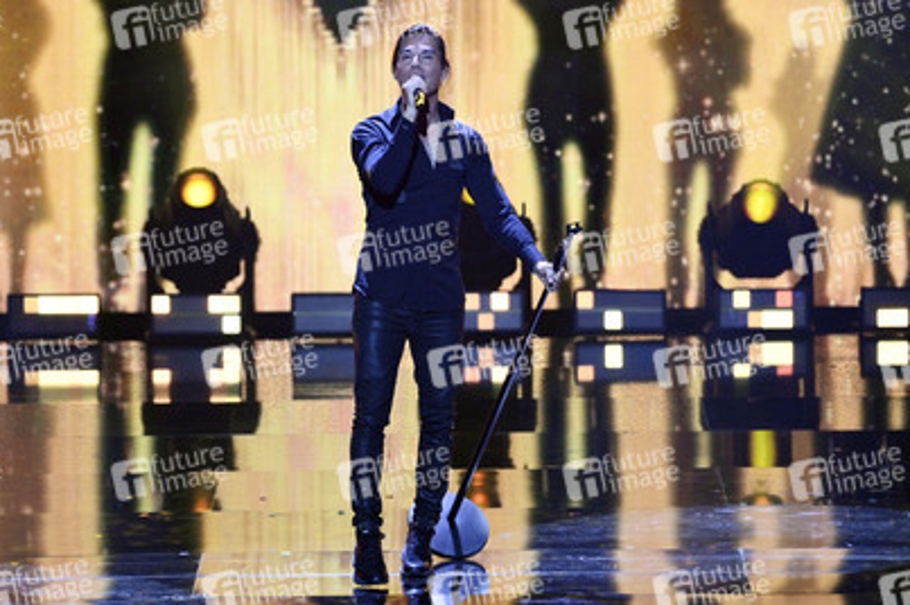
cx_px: 426
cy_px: 305
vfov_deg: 3.4
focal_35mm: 403
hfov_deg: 5.1
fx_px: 10178
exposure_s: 1/250
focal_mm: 360
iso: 6400
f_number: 5.6
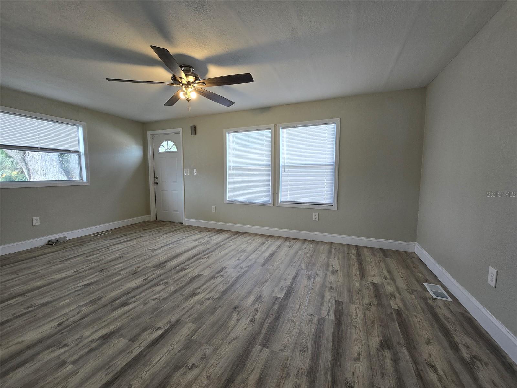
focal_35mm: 13
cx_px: 258
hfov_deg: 106.2
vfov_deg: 89.9
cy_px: 194
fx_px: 194
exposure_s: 1/60
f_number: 2.2
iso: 50
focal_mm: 2.2
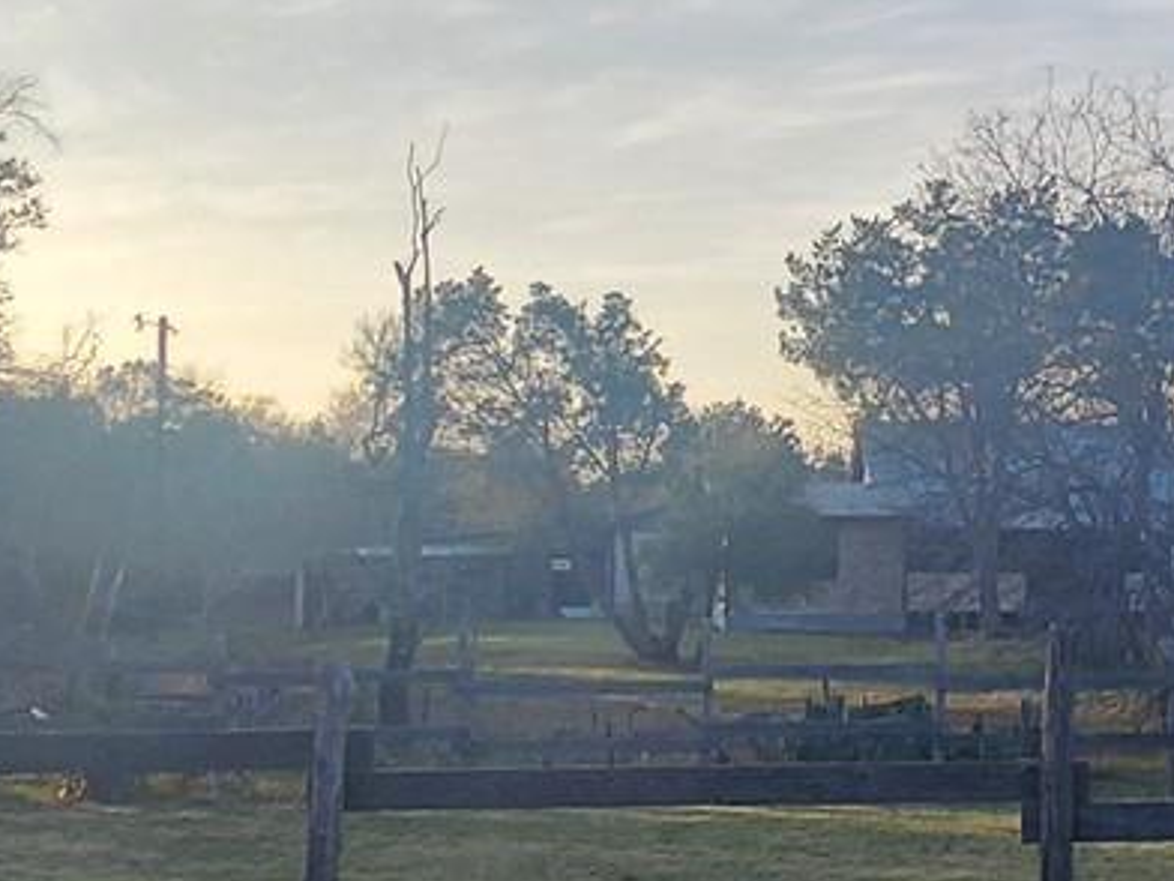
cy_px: 378
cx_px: 1500
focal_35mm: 68
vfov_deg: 21.6
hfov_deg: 25.0
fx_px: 2306
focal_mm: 2.2
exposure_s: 1/1041
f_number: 2.2
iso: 50
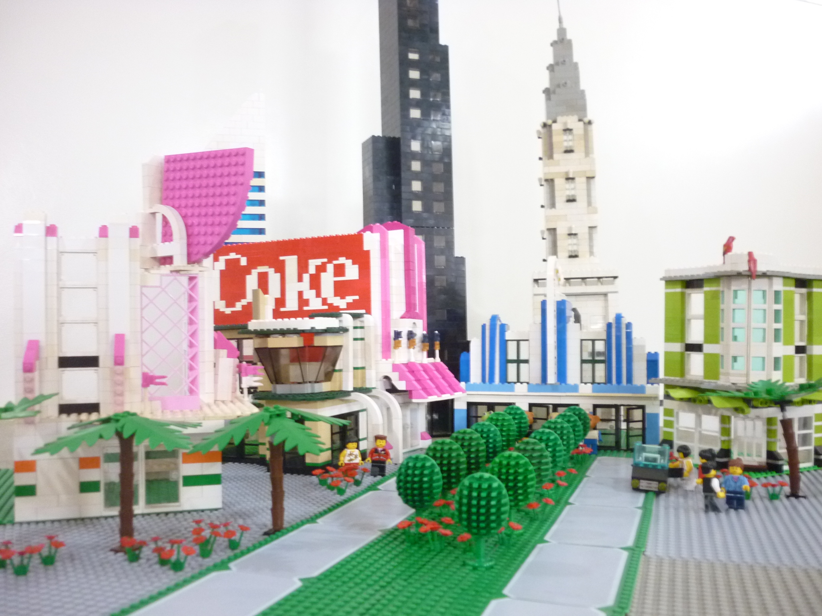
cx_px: 411
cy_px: 308
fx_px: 784
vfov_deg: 42.9
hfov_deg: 55.4
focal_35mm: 33
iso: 400
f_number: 2.8
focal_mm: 5.5
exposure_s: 1/8
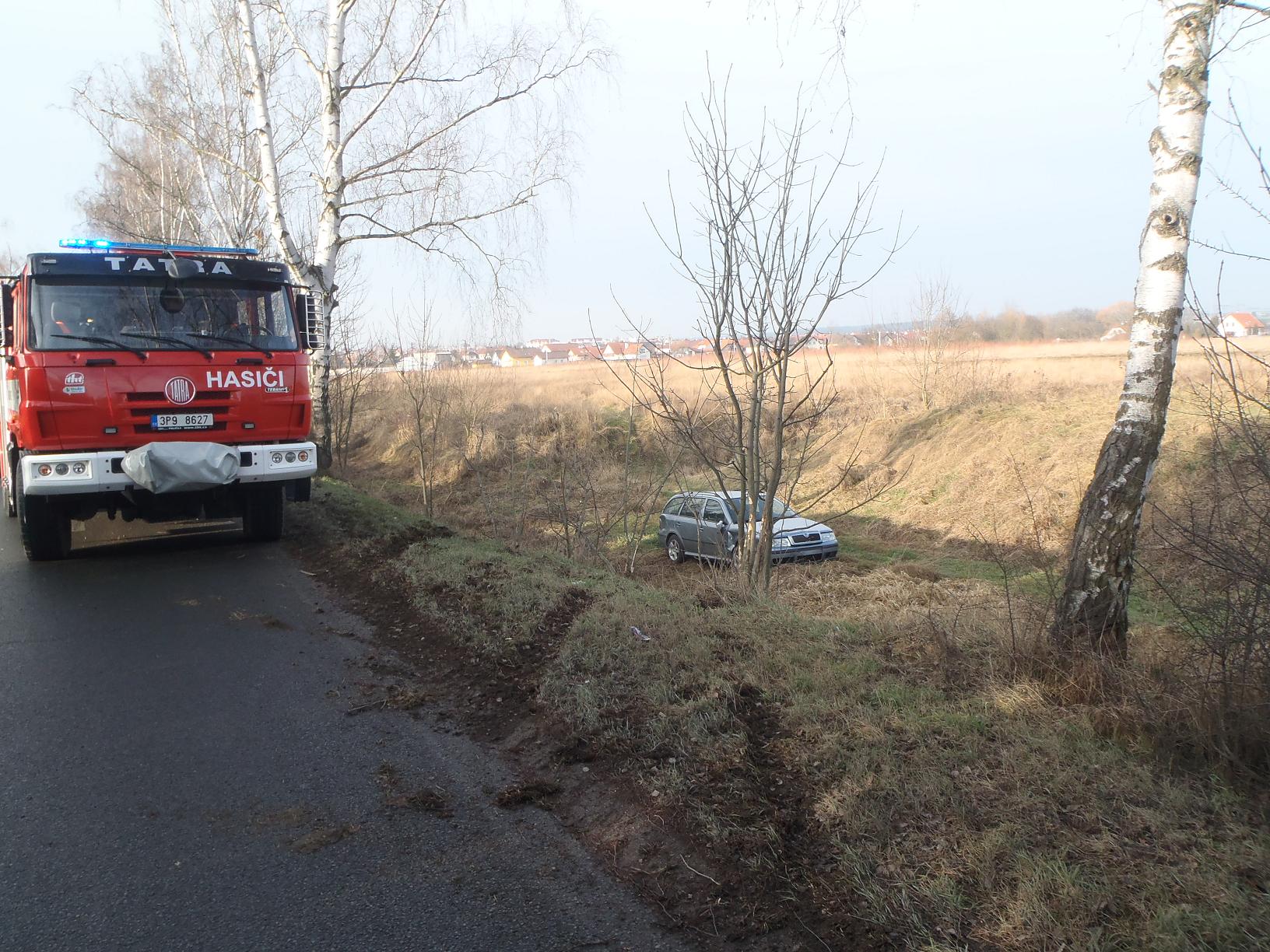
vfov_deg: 49.7
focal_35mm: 28
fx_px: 1027
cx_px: 635
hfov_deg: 63.4
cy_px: 476
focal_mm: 5
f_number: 4.5
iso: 80
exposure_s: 1/125
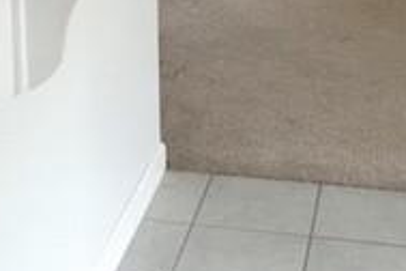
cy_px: -215
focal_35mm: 102
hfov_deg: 20.0
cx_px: 137
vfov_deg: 12.3
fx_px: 1150
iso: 160
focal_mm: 4.15
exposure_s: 1/4
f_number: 2.2
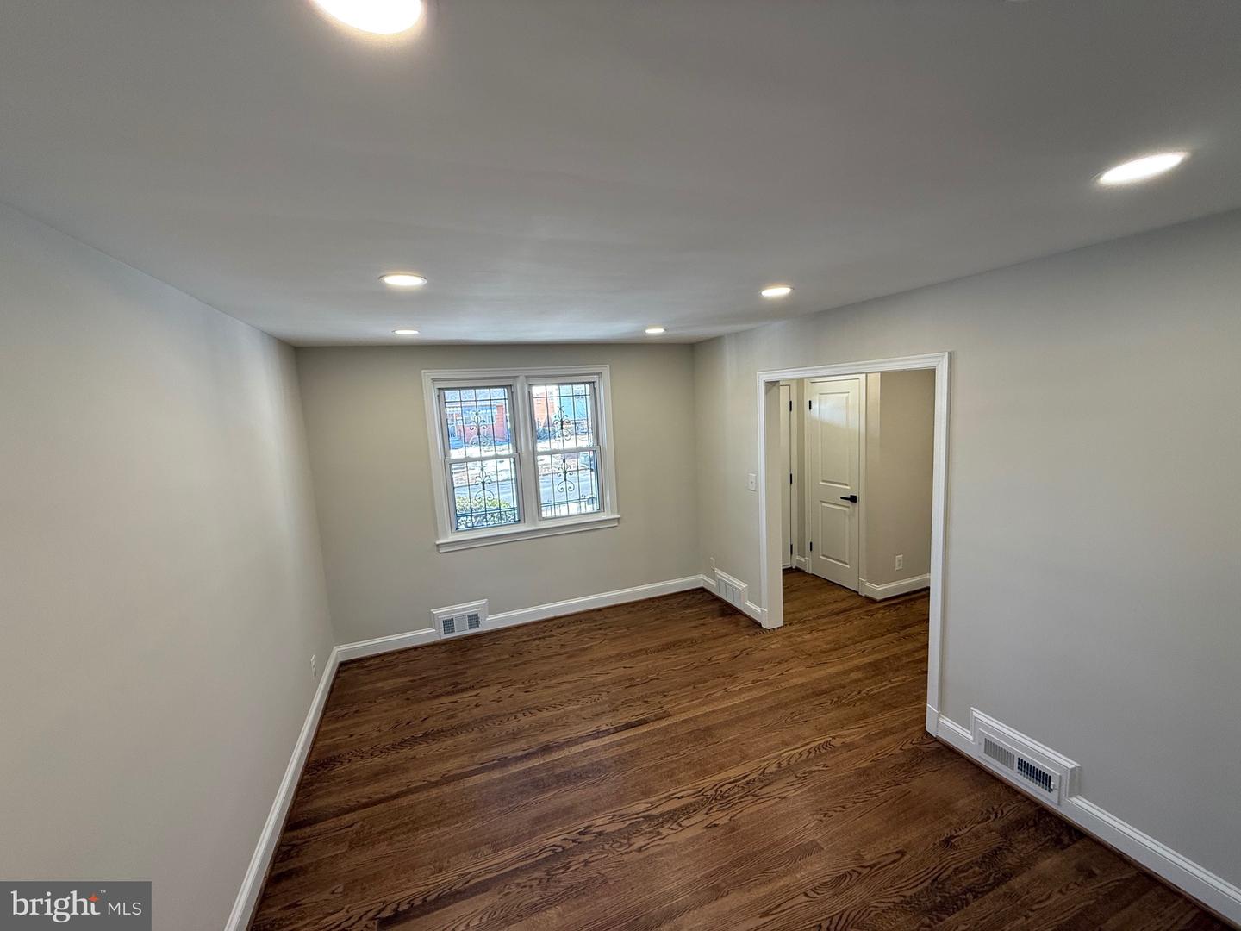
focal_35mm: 14
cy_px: 466
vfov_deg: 85.7
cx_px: 620
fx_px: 502
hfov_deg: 102.1
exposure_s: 1/99
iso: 80
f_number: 2.2
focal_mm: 2.22
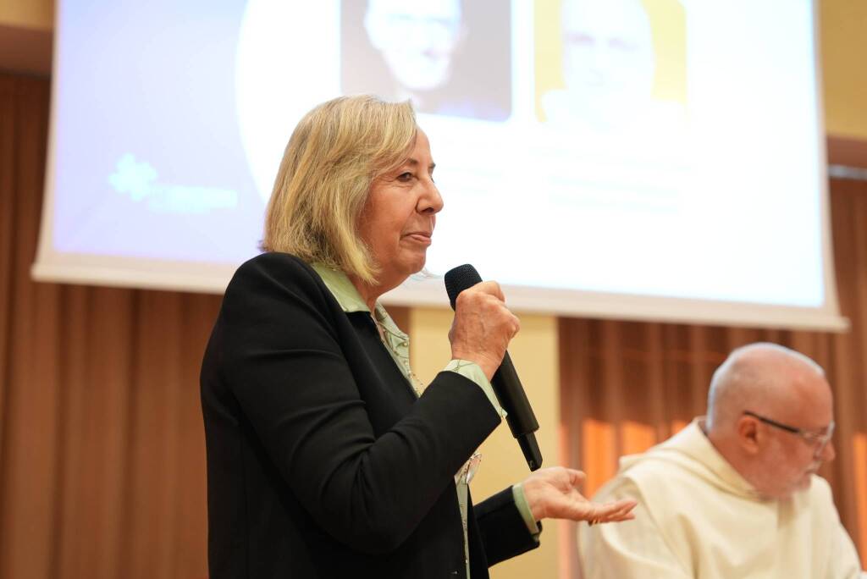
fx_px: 1590
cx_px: 434
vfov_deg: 20.6
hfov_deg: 30.5
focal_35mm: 66
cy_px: 290
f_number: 2.8
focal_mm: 66
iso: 2000
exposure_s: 1/100
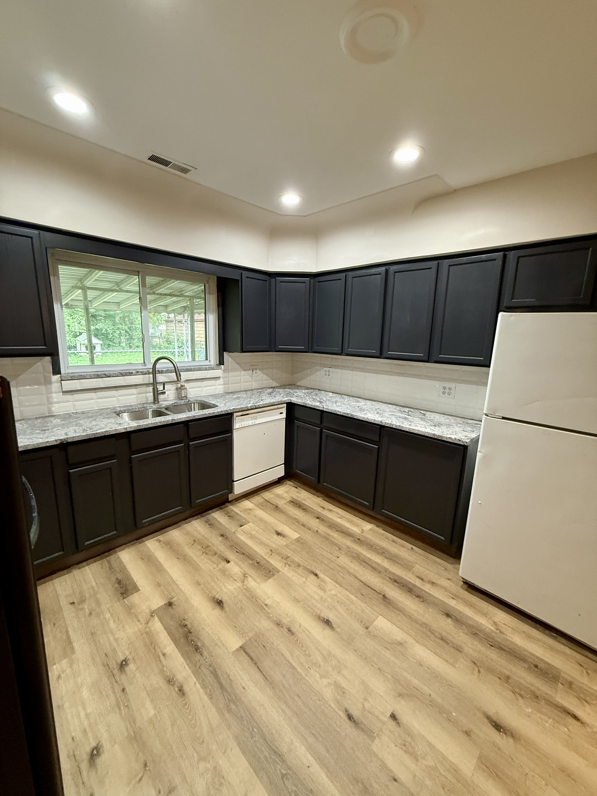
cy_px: 398
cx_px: 298
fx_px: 322
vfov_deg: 102.1
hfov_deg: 85.7
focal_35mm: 14
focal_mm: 2.22
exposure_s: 1/60
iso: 400
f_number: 2.2
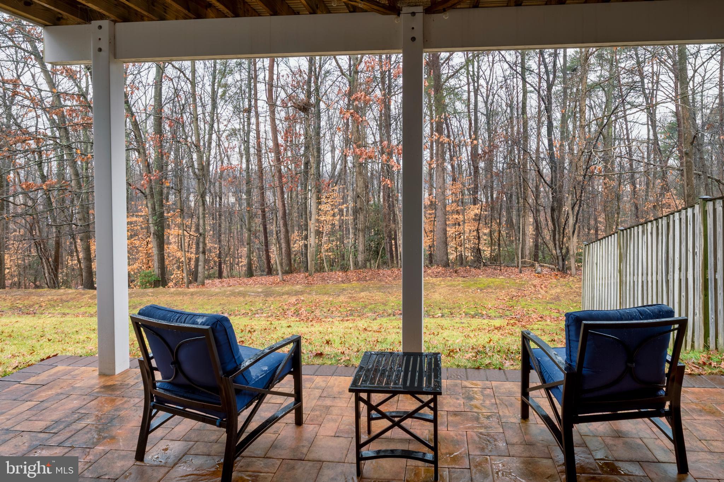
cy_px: 241
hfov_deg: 86.9
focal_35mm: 19
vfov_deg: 64.5
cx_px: 362
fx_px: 382
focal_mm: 19
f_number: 16
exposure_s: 1/60
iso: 250
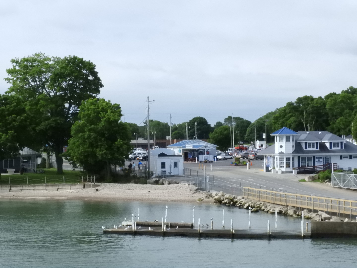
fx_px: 877
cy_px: 134
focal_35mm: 85
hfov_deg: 23.0
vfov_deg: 17.4
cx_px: 178
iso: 1600
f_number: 8
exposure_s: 1/3200
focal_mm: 15.2
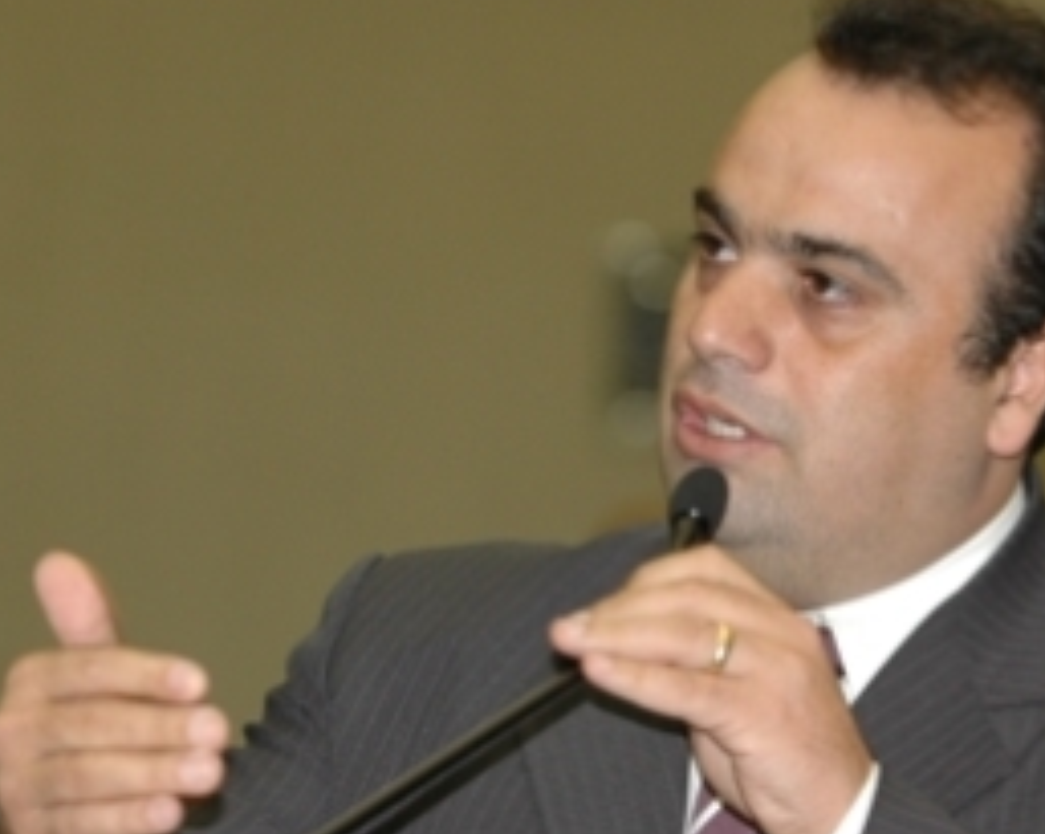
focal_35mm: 285
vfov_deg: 5.4
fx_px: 8801
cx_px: 583
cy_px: 572
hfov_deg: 6.8
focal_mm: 105
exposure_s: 1/50
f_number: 2.8
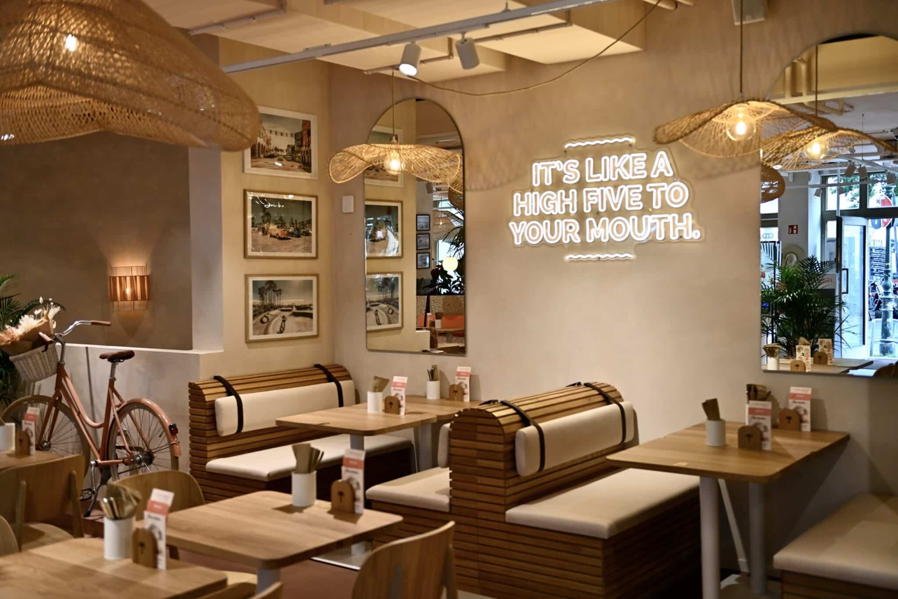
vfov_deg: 33.4
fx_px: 998
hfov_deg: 48.5
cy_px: 300
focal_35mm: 40
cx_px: 449
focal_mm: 40
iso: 320
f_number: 2.8
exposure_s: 1/125
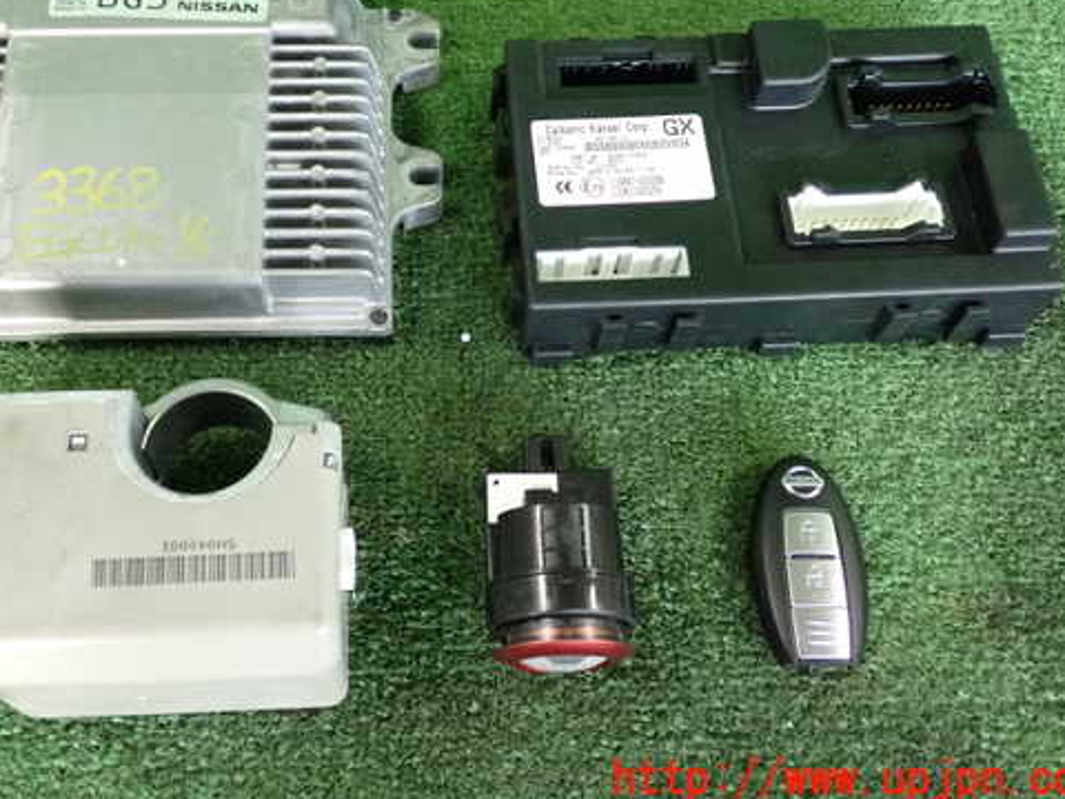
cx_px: 448
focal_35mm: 40
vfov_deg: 35.8
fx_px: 1231
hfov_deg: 46.6
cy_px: 309
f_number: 2.4
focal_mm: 5.79
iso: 1250
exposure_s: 1/125
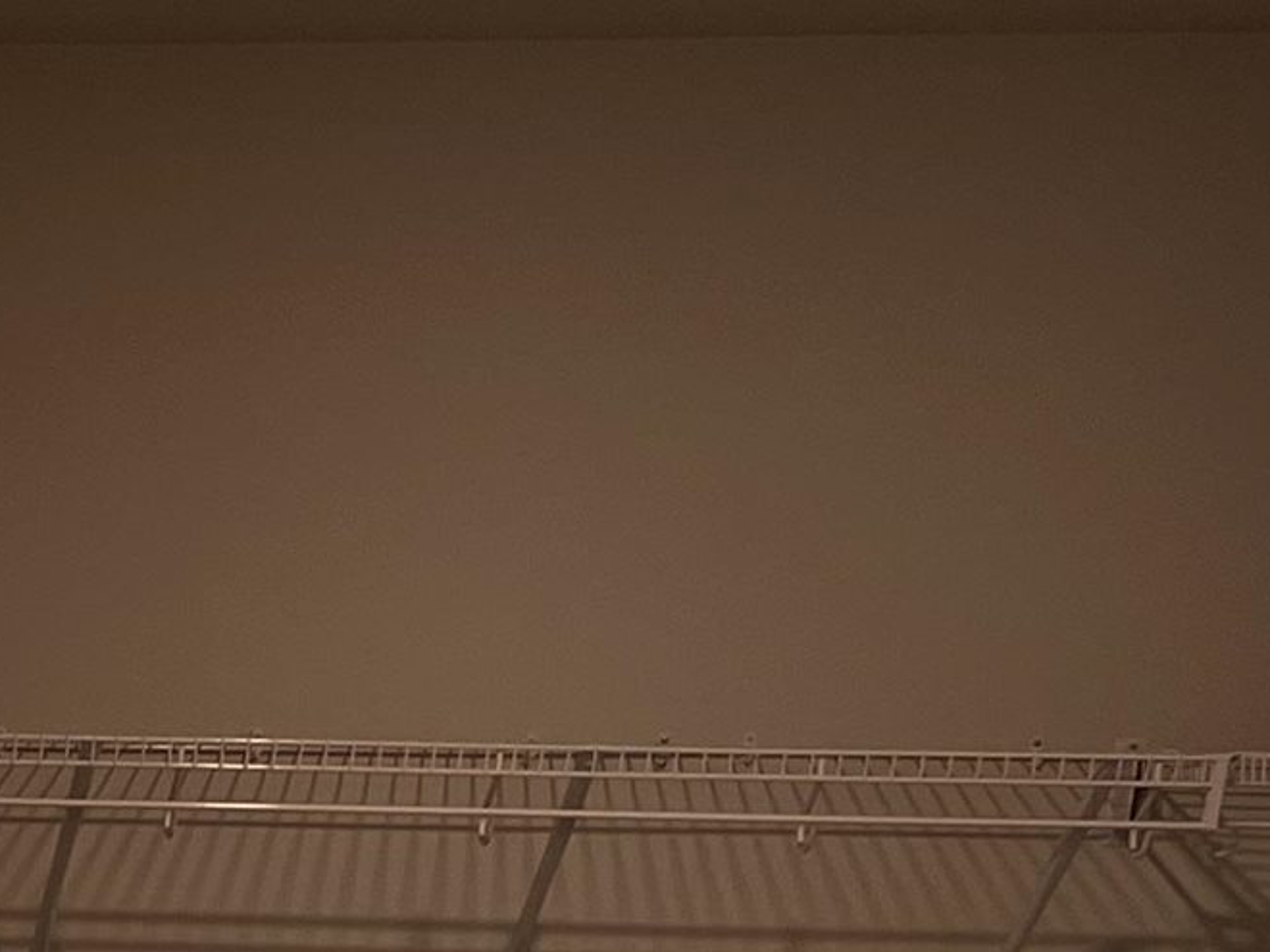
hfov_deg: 13.5
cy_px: 1539
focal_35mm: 121
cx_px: -1428
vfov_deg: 11.6
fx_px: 4439
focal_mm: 5.7
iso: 100
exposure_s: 1/120
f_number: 1.5
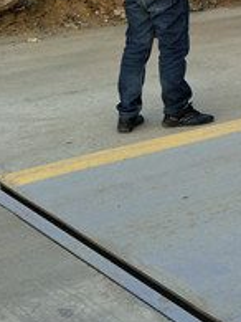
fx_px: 836
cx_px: 569
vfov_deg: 20.2
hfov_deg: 12.8
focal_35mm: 90
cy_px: -77
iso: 33
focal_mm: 4.1
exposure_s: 1/212
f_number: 1.7
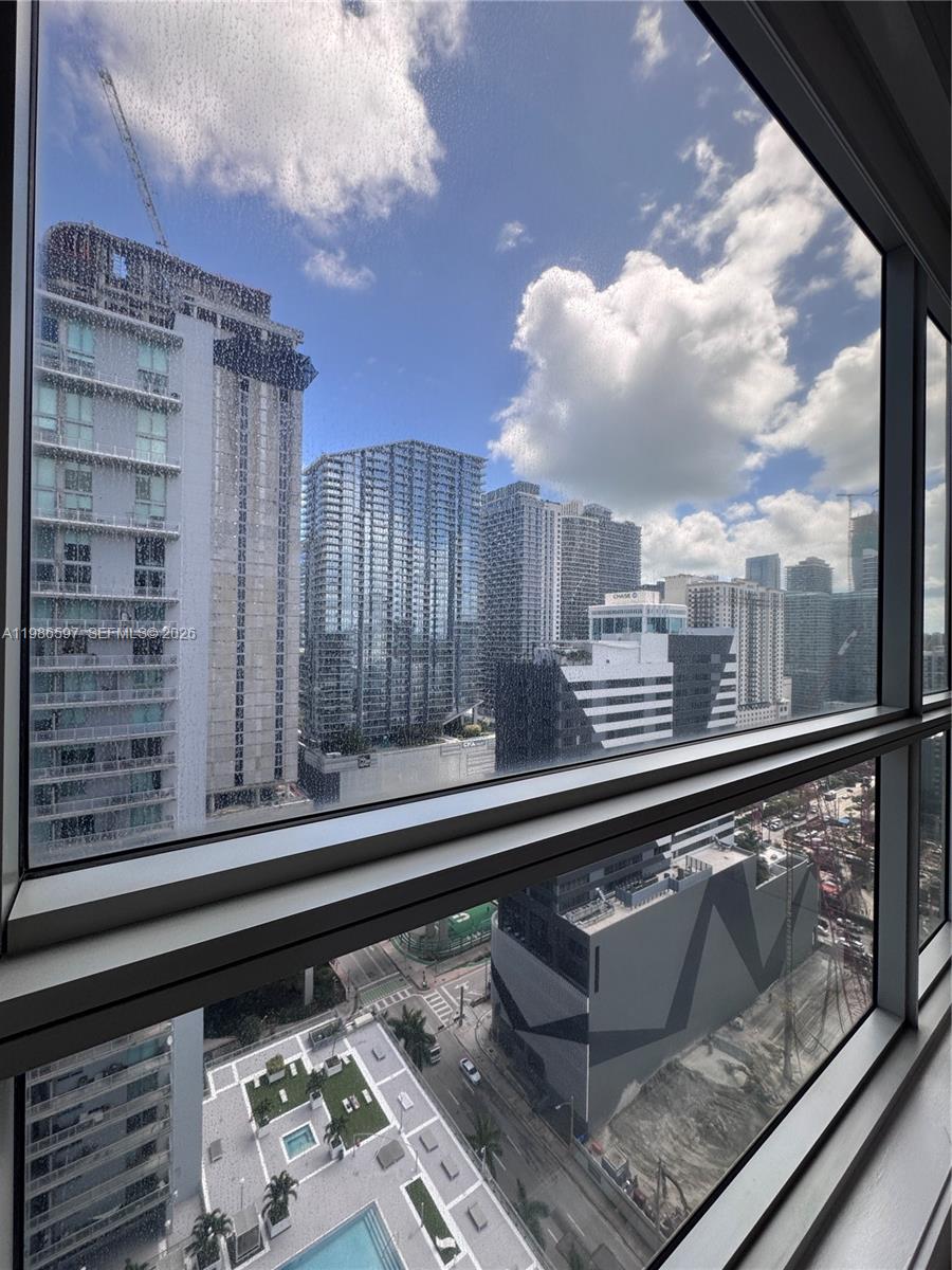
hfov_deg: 85.7
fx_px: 513
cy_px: 635
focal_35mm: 14
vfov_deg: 102.1
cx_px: 476
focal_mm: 2.22
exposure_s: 1/968
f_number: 2.2
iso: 40
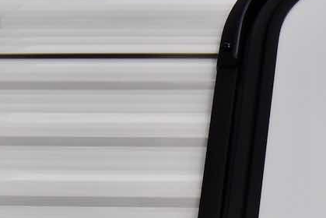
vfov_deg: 10.1
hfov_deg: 15.4
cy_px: 371
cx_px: 382
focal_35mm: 129
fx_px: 1169
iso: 200
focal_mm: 20
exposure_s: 1/320
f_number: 9
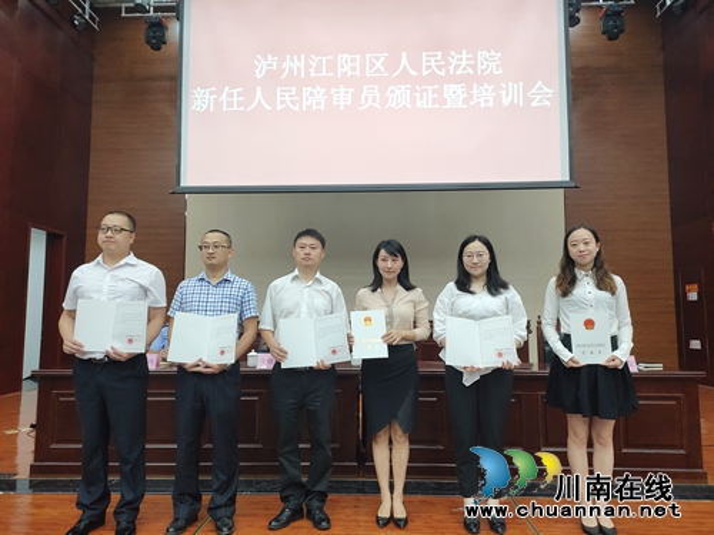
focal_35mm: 23
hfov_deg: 73.9
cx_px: 357
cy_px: 268
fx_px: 474
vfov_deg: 58.9
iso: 632
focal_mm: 4.76
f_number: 1.79
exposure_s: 1/50
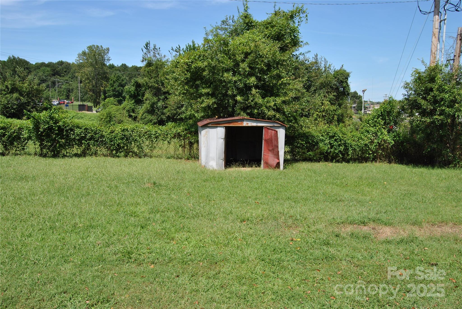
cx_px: 231
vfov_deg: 48.0
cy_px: 154
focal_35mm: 27
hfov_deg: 67.3
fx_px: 347
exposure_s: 1/250
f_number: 8
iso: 100
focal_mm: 18
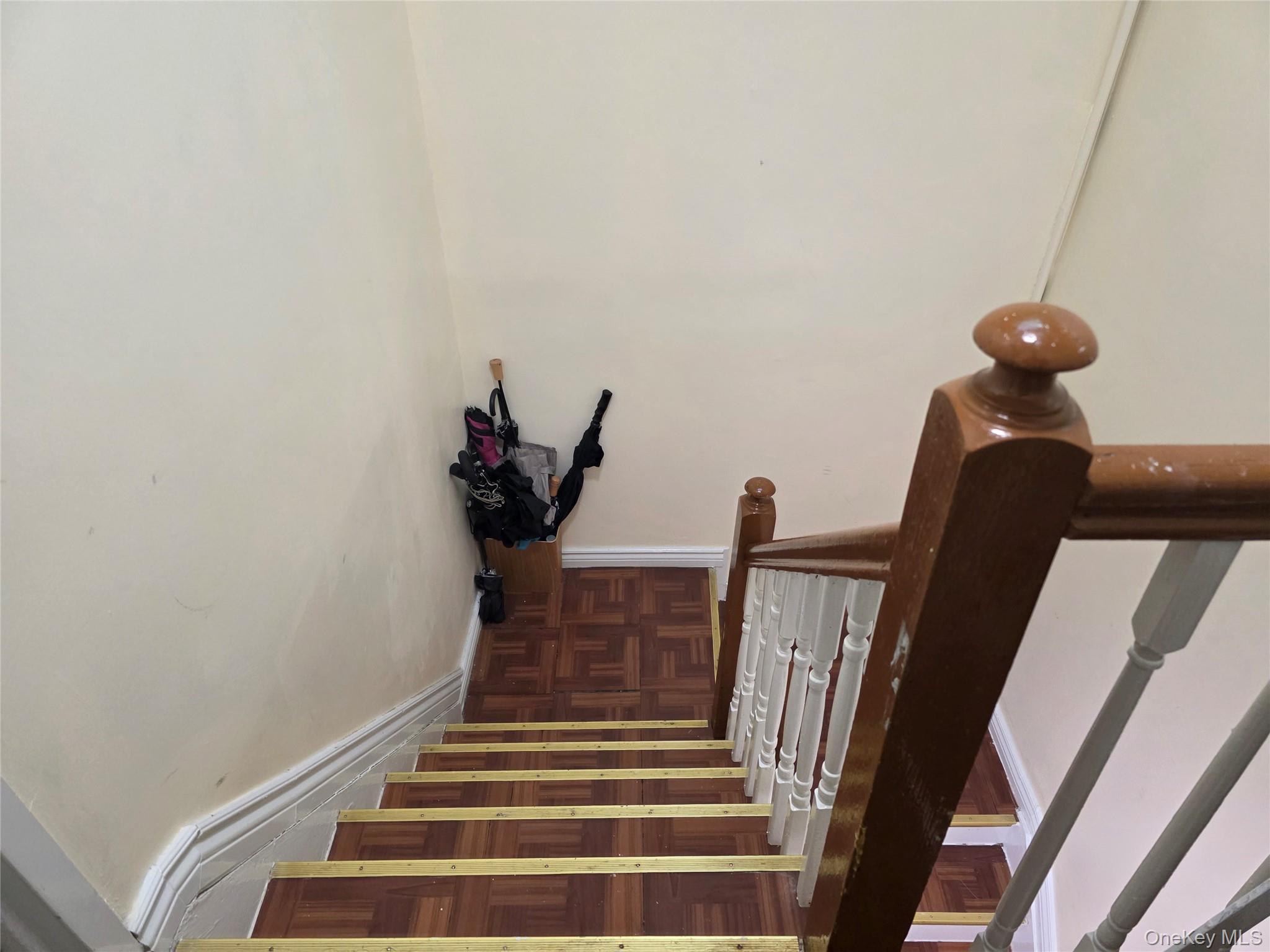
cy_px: 476
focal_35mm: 23
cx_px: 635
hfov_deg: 73.9
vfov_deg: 58.9
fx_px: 844
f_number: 1.7
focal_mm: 6.3
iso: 500
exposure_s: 1/120
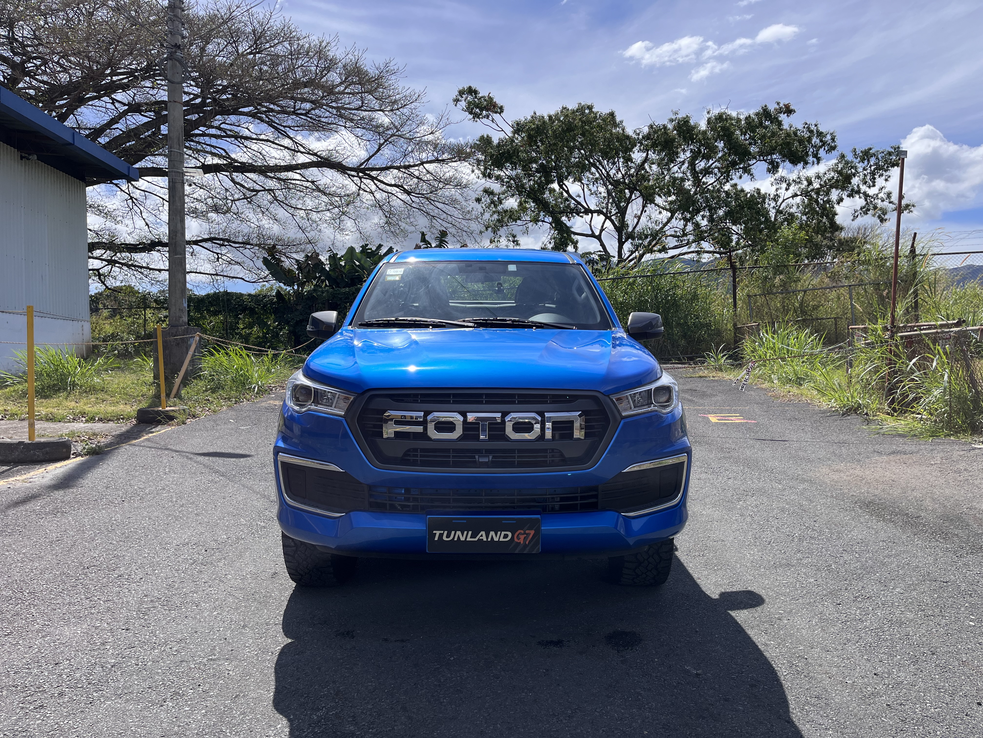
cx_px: 492
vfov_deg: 53.1
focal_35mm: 26
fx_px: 738
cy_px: 369
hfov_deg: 67.3
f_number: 1.6
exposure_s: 1/4149
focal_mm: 5.1
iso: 50
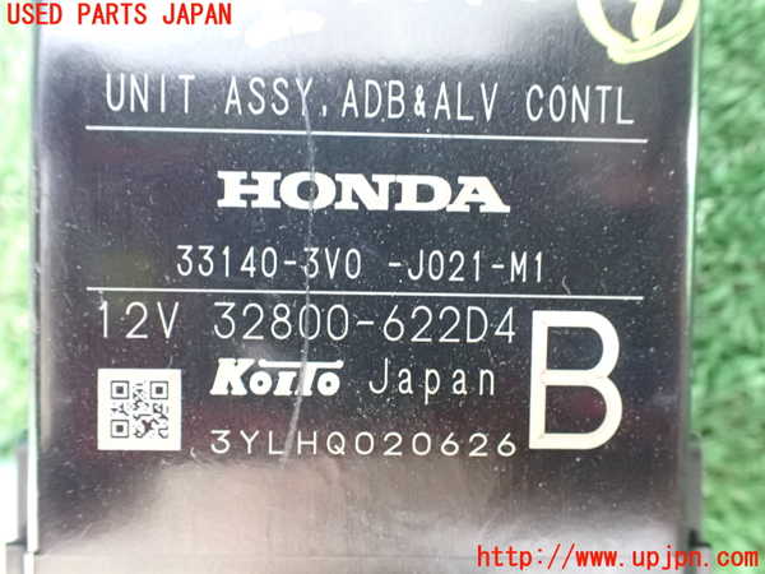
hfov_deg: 60.0
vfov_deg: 46.8
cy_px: 287
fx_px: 663
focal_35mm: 30
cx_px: 382
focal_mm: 5.4
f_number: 2.3
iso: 1600
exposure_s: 1/30
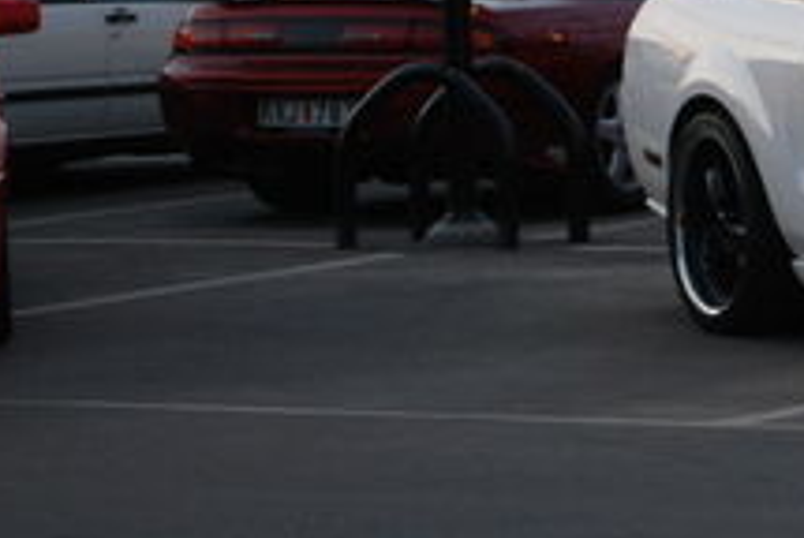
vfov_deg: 5.6
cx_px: 1092
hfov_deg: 8.2
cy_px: -64
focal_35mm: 245
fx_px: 5490
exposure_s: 1/25
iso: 400
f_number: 5.6
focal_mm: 55
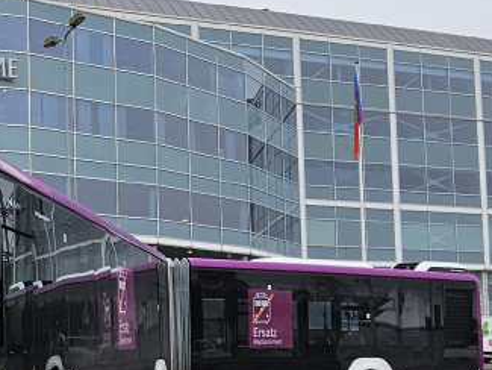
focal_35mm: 52
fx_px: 739
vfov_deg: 27.6
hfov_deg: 30.7
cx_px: -111
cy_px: 280
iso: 50
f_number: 2.2
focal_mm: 2.2
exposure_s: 1/355
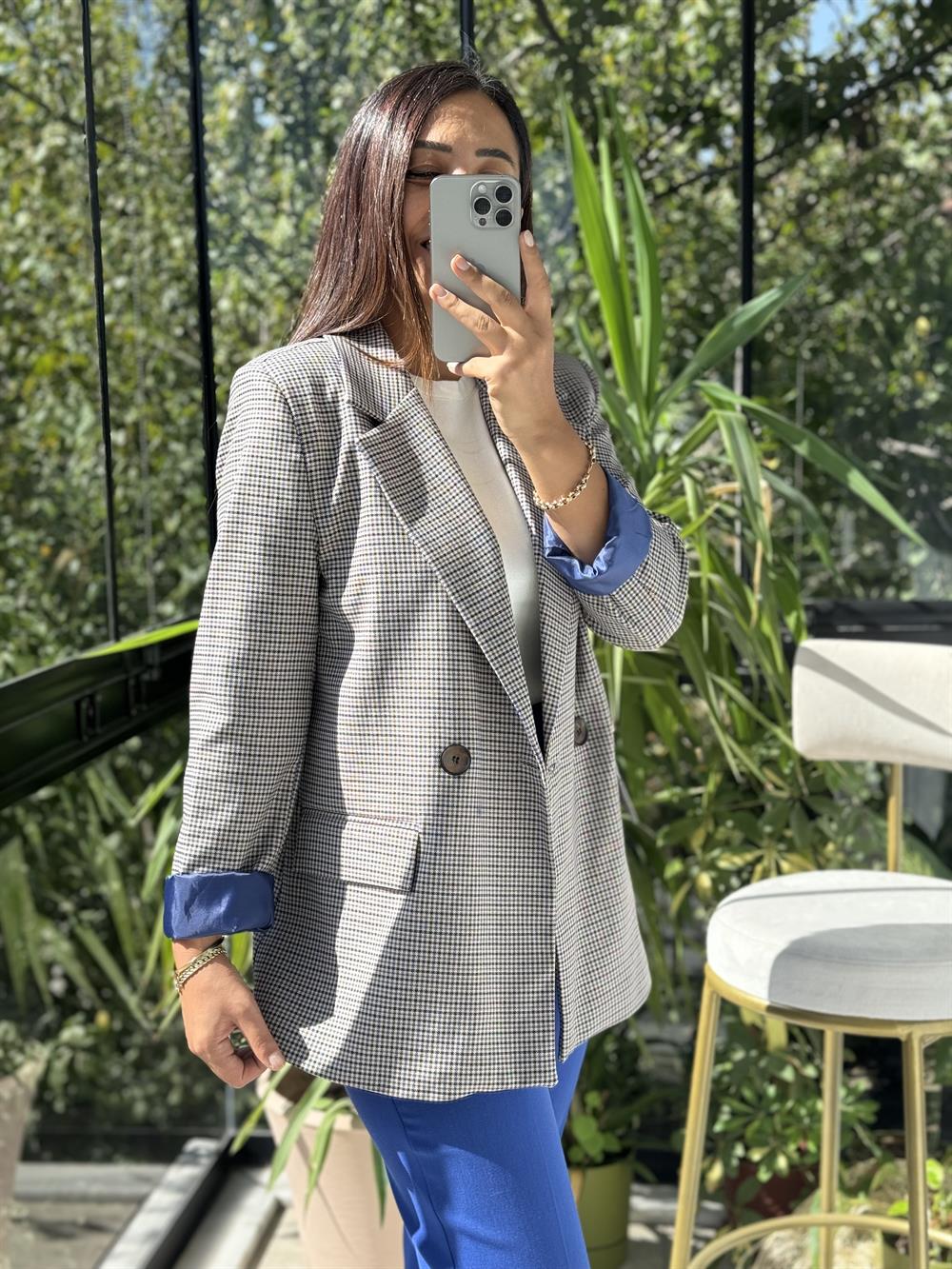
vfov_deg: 39.7
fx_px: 1760
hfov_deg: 30.3
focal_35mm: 48
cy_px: 634
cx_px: 476
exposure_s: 1/407
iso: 64
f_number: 1.78
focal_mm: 6.76
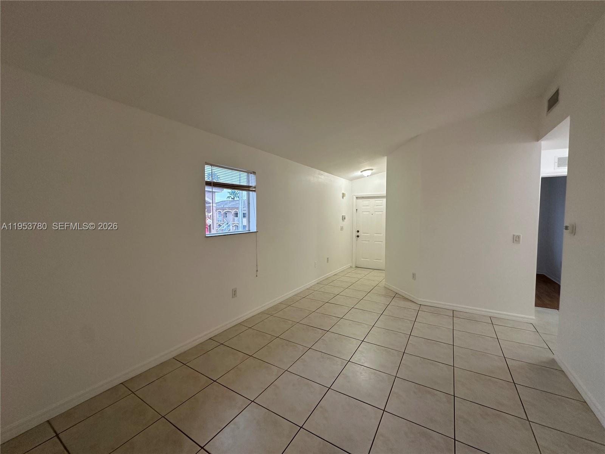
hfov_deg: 102.1
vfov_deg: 85.7
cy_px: 227
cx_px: 302
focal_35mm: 14
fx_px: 245
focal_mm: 2.22
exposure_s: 1/60
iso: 160
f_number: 2.2
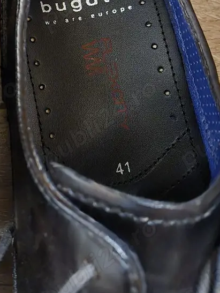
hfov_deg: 24.8
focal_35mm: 56
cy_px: 6
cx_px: -4
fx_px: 474
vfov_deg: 31.9
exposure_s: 1/33.3
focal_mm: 5.4
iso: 2500
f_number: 1.8
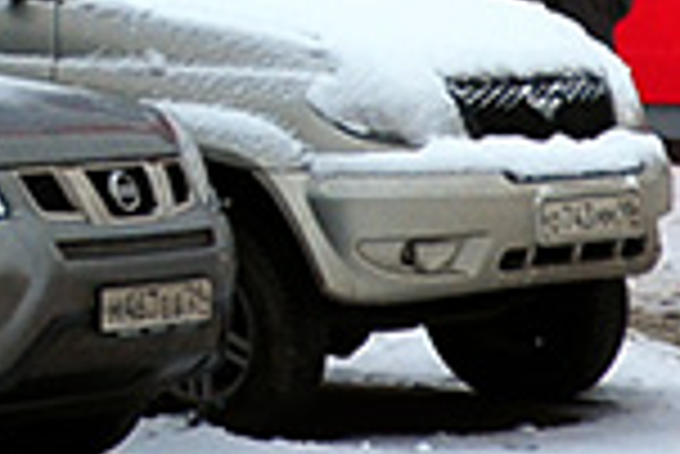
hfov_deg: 9.2
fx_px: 4046
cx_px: -486
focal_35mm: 214
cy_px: -1054
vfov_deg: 5.8
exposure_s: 1/40
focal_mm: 18
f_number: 7.1
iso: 320
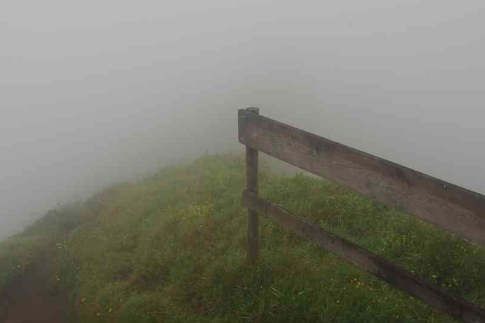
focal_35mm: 43
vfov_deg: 31.4
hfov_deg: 45.8
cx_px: 226
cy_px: 169
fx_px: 574
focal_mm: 23
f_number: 11
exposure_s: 1/50
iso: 200
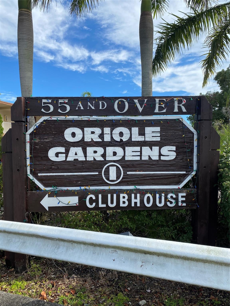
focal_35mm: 26
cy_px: 153
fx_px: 230
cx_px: 115
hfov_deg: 53.1
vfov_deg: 67.3
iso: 32
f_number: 1.8
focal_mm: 4.25
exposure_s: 1/1808
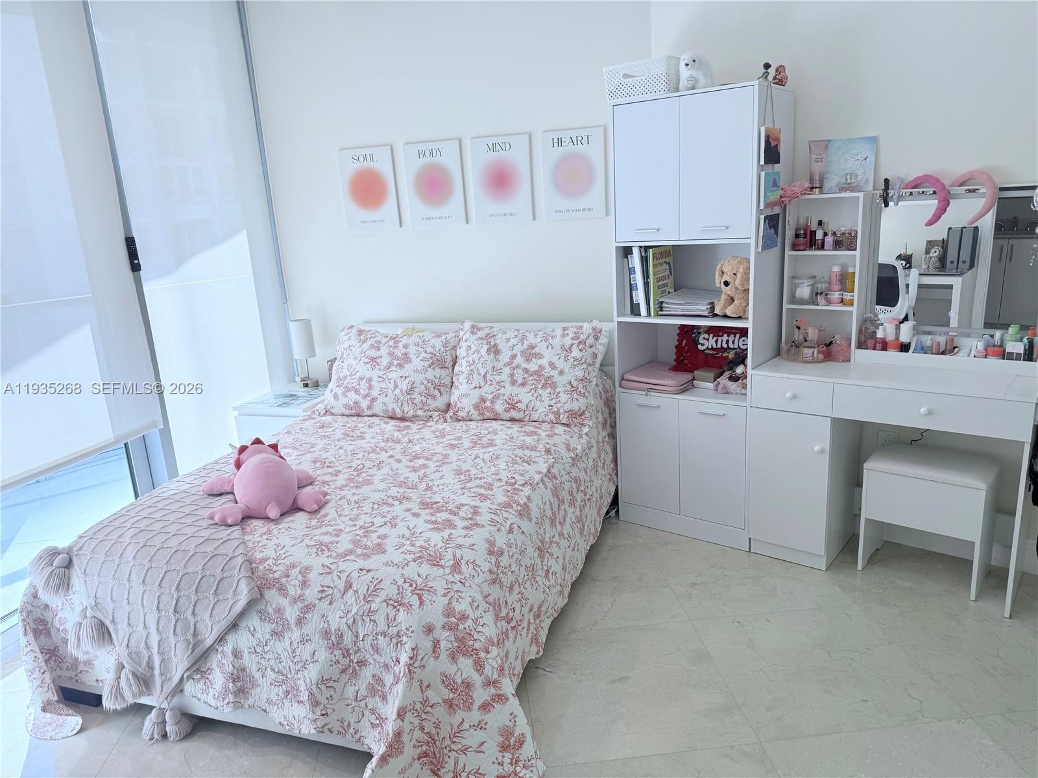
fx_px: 720
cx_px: 519
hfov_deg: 71.6
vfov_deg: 56.8
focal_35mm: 24
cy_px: 389
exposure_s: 1/268
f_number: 1.78
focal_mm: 6.76
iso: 64
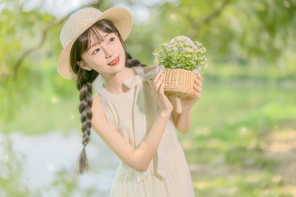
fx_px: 403
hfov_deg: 40.3
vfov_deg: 27.5
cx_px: 148
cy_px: 98
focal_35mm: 49
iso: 100
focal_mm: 50
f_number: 1.2
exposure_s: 1/3200
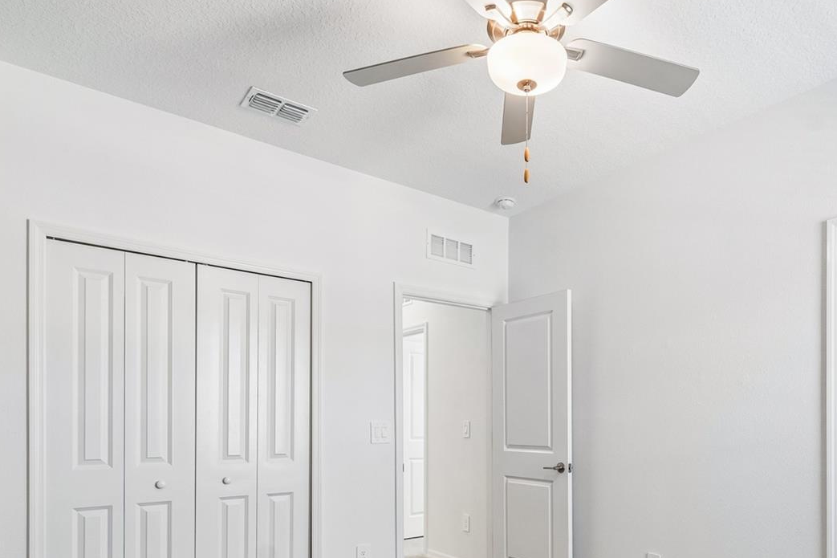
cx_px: 506
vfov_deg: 52.7
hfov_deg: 75.2
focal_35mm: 23
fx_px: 535
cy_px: 417
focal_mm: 10
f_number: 7.1
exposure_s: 1/3.33
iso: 100
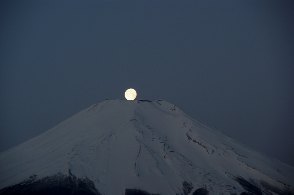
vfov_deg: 8.7
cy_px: 98
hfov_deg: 13.1
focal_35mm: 158
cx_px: 147
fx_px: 1285
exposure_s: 1/60
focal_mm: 105
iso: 200
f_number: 5.6
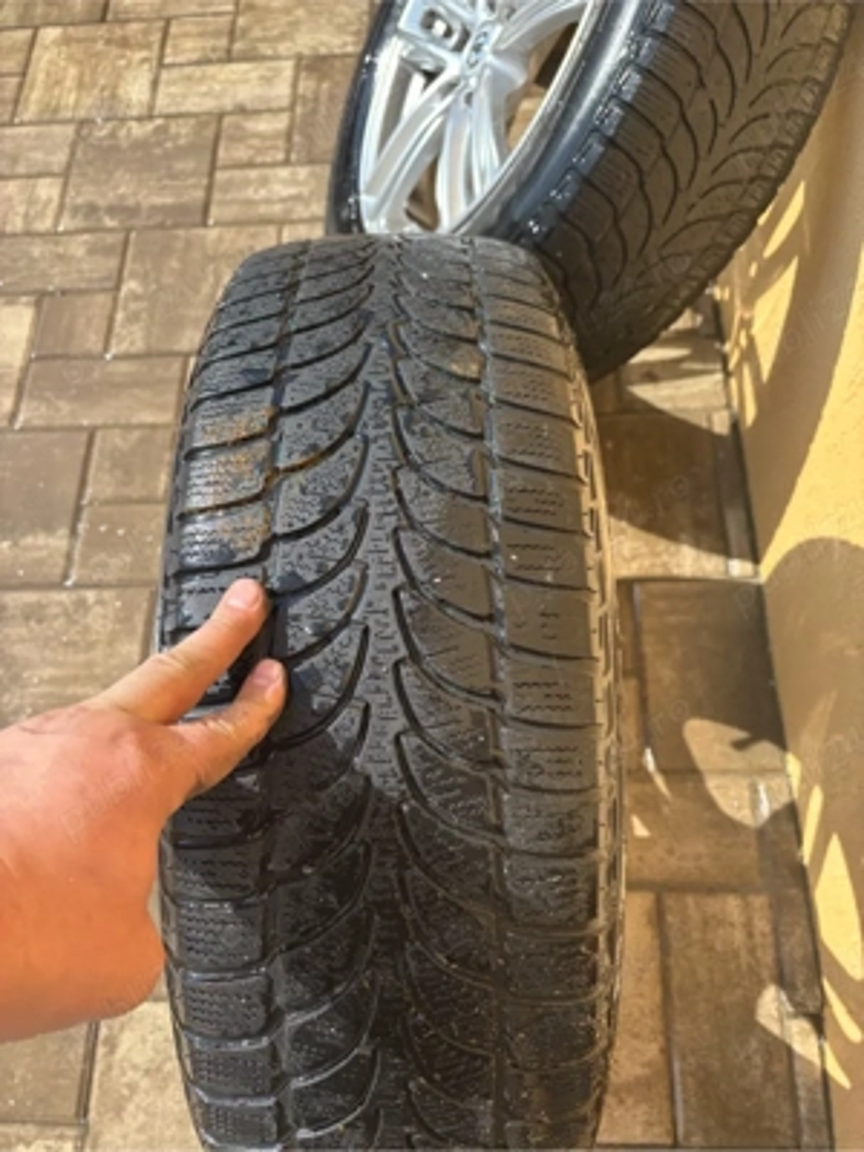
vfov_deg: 67.3
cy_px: 576
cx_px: 432
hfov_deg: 53.1
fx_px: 865
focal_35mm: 26
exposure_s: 1/1233
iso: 50
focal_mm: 5.96
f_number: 1.6
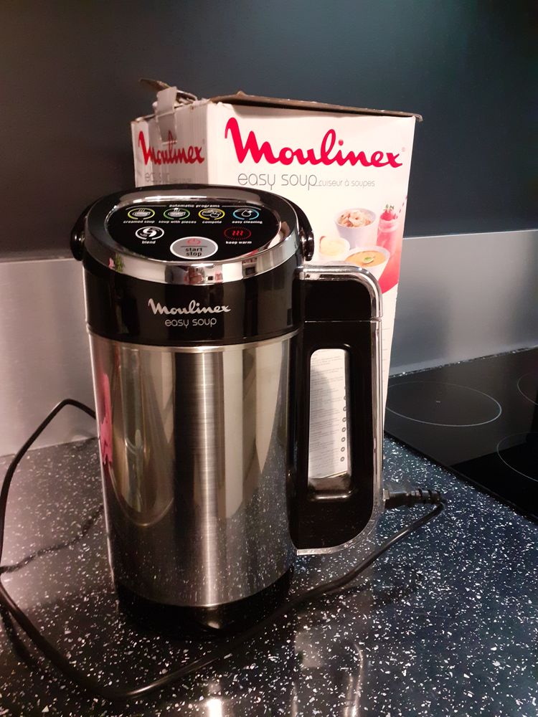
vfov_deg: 65.3
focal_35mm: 27
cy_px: 358
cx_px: 269
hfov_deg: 51.4
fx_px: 560
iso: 500
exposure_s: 1/20
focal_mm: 3.6
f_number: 1.9
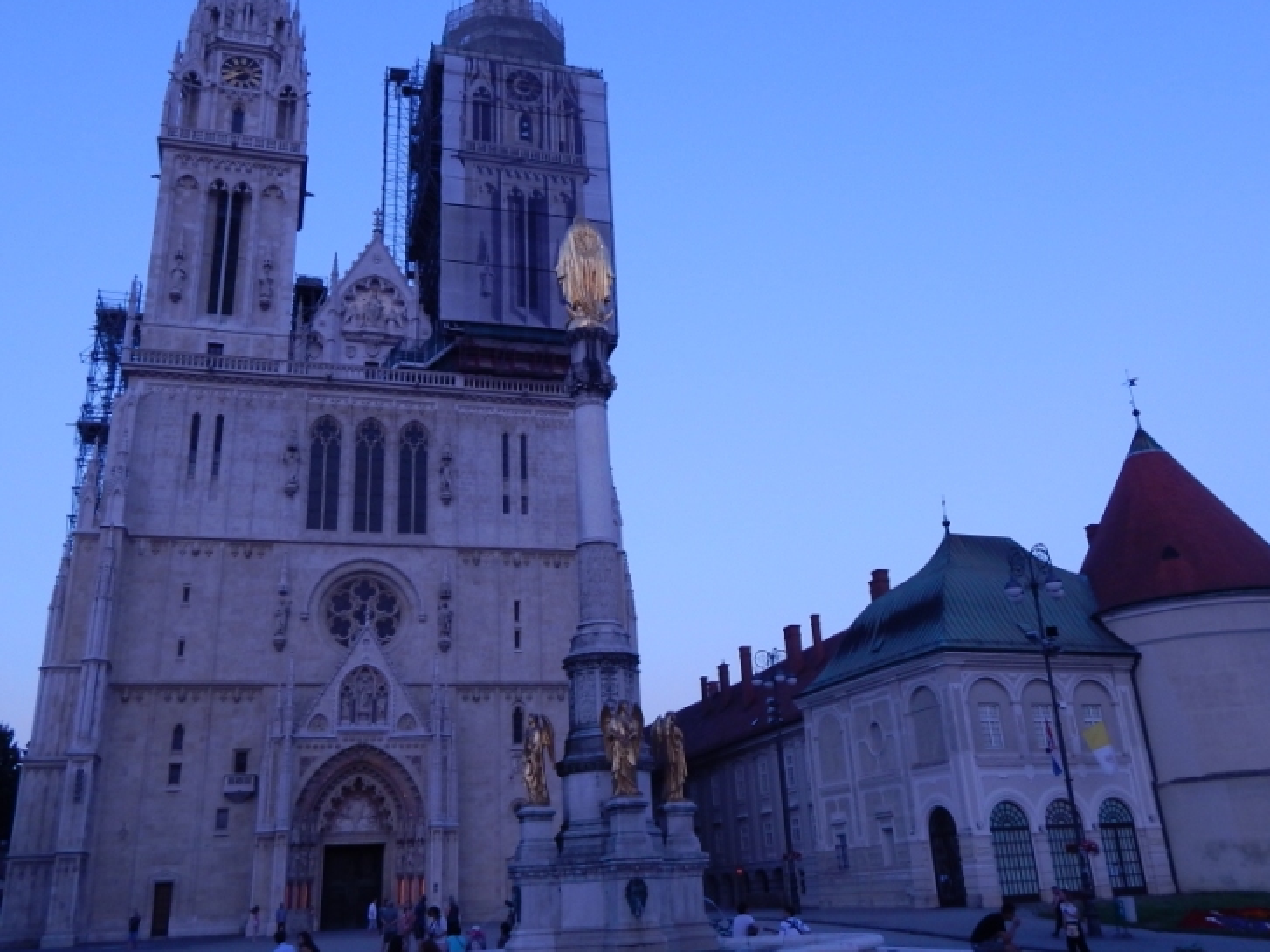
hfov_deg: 58.4
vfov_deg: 45.3
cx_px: 629
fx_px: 1137
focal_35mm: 31
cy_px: 414
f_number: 3
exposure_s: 1/125
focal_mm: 4
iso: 125
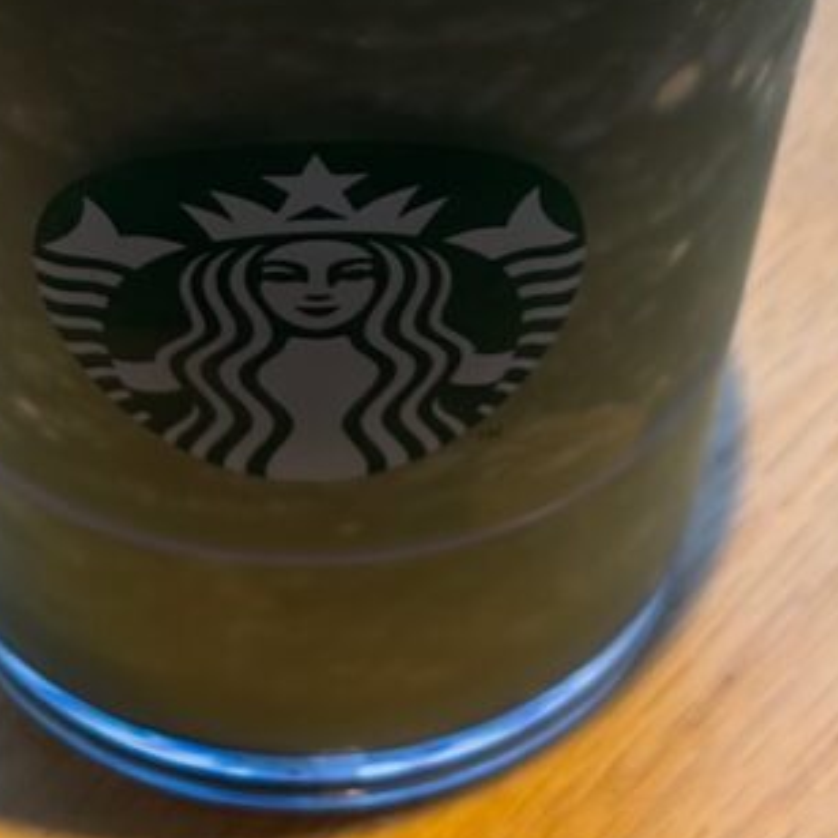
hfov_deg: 11.4
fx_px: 4190
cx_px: 351
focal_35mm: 153
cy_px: -169
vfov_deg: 11.2
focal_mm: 5.96
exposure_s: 1/100
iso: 32
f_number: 1.6
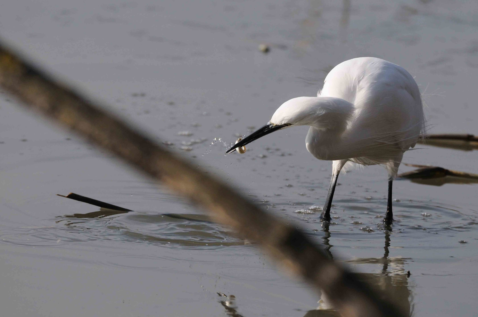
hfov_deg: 3.0
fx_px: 9150
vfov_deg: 2.0
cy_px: 158
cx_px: 239
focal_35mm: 690
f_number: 9
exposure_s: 1/3200
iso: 800
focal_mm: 460
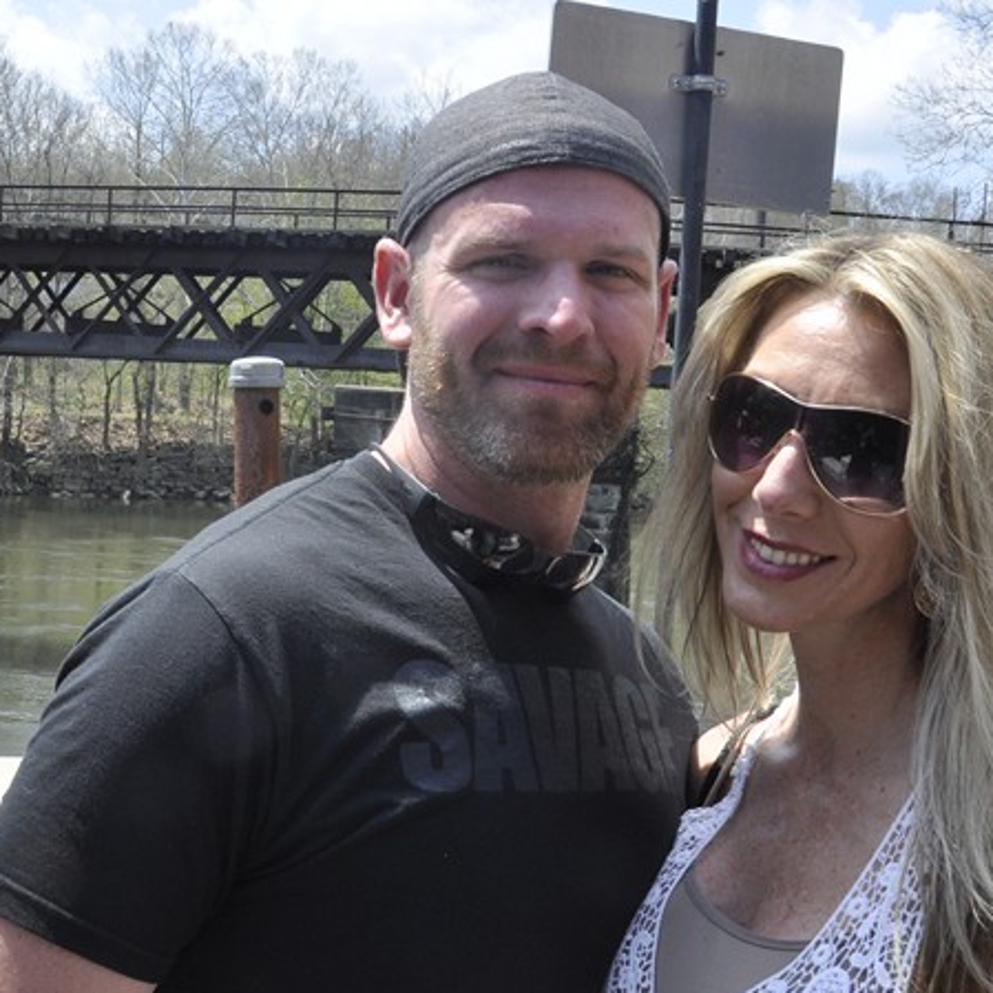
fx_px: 1655
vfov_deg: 33.4
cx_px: 347
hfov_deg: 33.2
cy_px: 522
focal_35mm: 51
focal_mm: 18
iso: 400
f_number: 14
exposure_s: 1/200
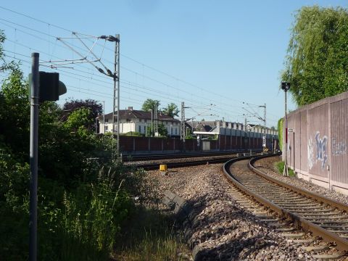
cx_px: 174
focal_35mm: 62
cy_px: 130
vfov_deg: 23.7
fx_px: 623
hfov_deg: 31.2
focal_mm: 6.3
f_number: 5
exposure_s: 1/400
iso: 100
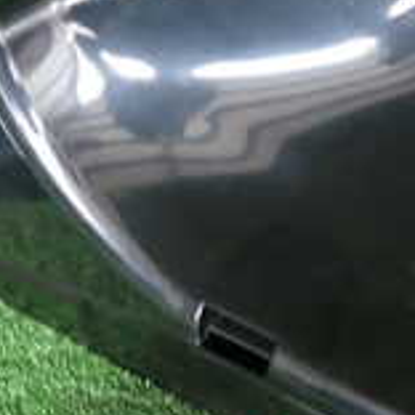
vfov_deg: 20.4
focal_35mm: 85
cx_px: 194
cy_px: 157
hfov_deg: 20.4
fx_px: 1153
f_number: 2
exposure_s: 1/50
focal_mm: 4.5
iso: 200
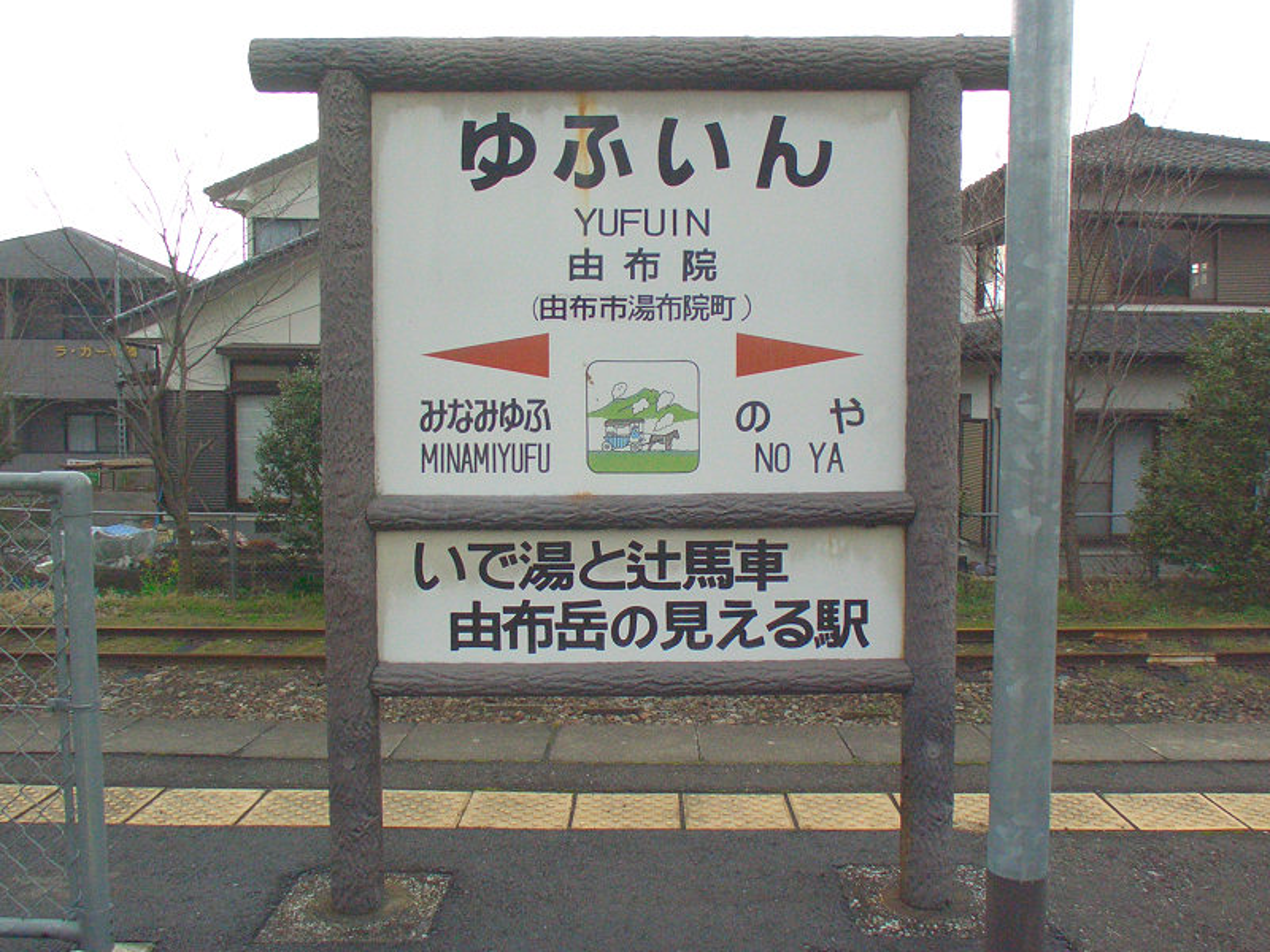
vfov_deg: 42.9
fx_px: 1211
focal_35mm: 33
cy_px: 476
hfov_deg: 55.4
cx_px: 635
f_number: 4
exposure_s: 1/200
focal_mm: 7.1
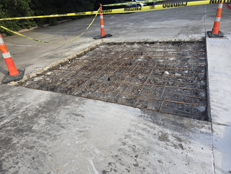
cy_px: 87
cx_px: 116
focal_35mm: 23
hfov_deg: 73.9
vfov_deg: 58.9
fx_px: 153
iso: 16
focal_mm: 6.3
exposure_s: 1/180
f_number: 1.7
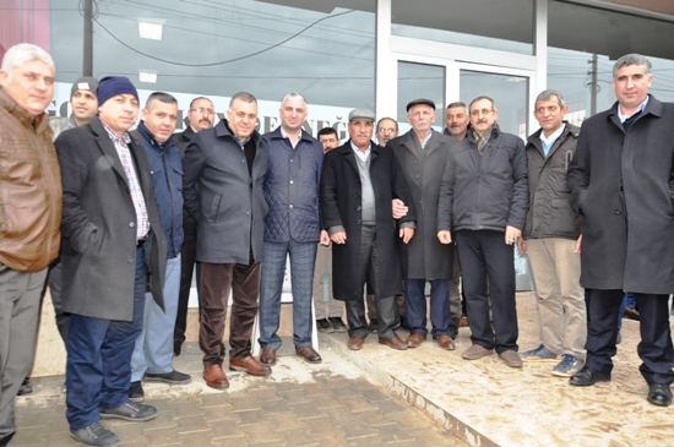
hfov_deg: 67.5
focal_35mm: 27
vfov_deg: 47.8
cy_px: 224
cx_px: 337
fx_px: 505
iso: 1000
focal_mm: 18
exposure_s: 1/200
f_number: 5.6
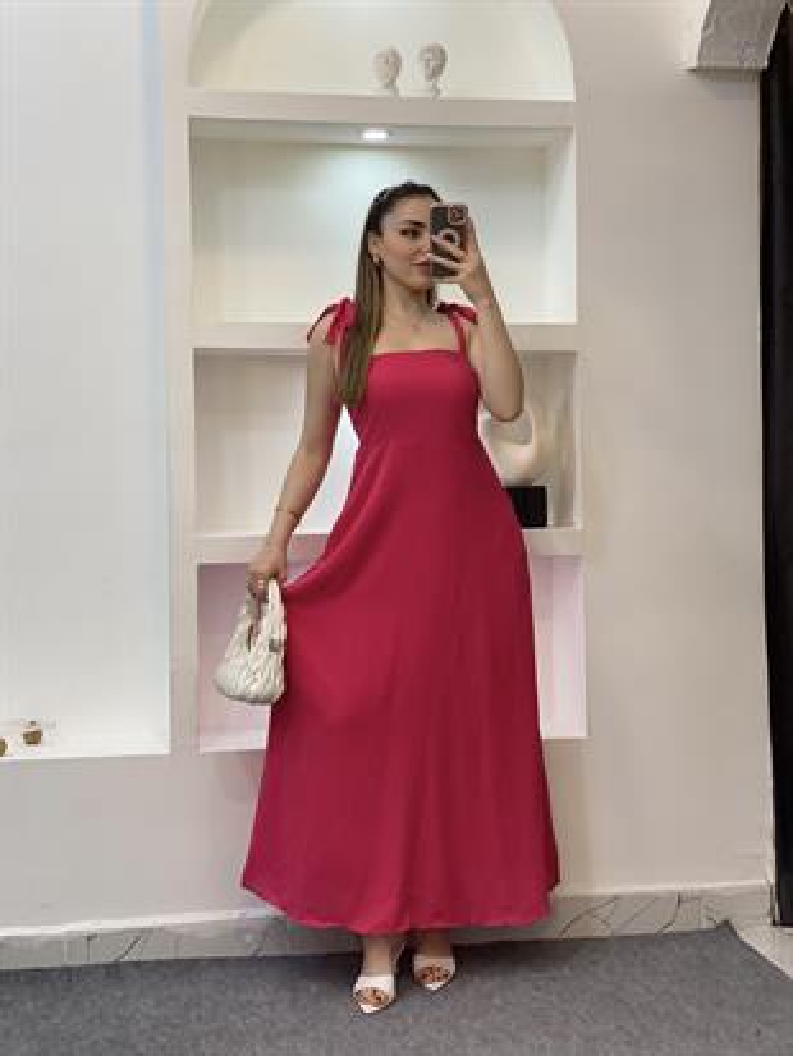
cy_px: 528
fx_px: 1588
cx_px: 396
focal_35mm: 52
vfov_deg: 36.8
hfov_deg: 28.0
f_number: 2
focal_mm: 6
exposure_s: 1/100
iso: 80
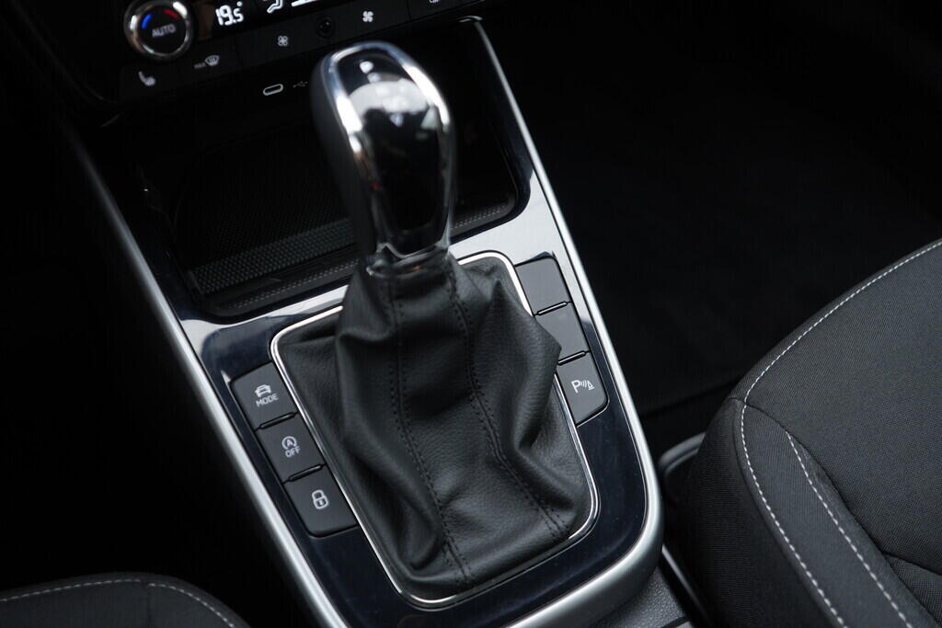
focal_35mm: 36
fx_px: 942
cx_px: 471
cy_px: 314
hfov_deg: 53.1
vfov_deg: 36.9
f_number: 2.8
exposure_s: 1/40
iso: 250
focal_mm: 24
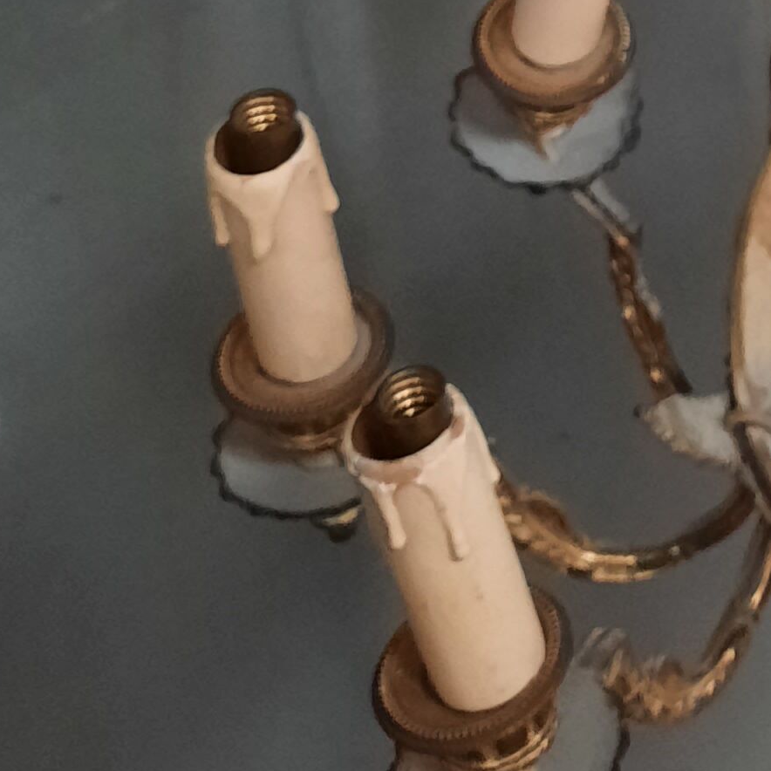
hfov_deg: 15.9
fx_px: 2520
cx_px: 1184
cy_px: -496
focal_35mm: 100
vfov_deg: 15.6
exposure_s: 1/50
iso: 320
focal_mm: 4.6
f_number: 2
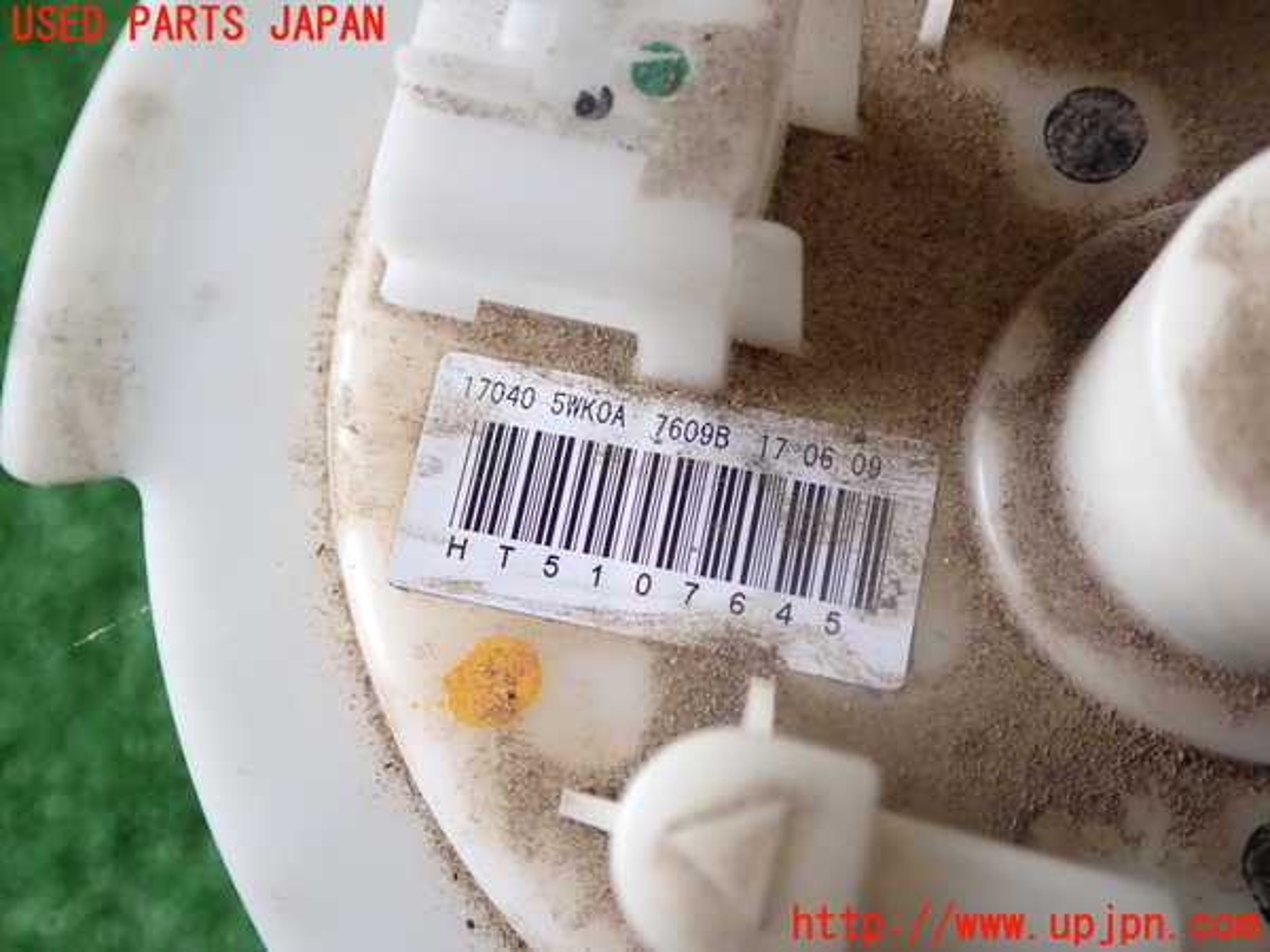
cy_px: 476
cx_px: 635
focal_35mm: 36
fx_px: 1321
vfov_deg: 39.7
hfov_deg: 51.4
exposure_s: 1/125
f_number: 2.5
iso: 100
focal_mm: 6.37
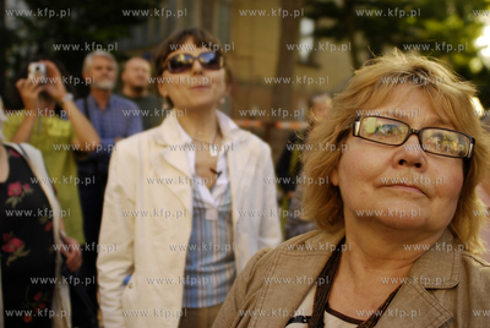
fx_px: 491
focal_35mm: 36
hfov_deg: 53.1
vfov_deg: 37.0
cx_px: 245
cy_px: 164
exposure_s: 1/250
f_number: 2.8
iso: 100
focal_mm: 24
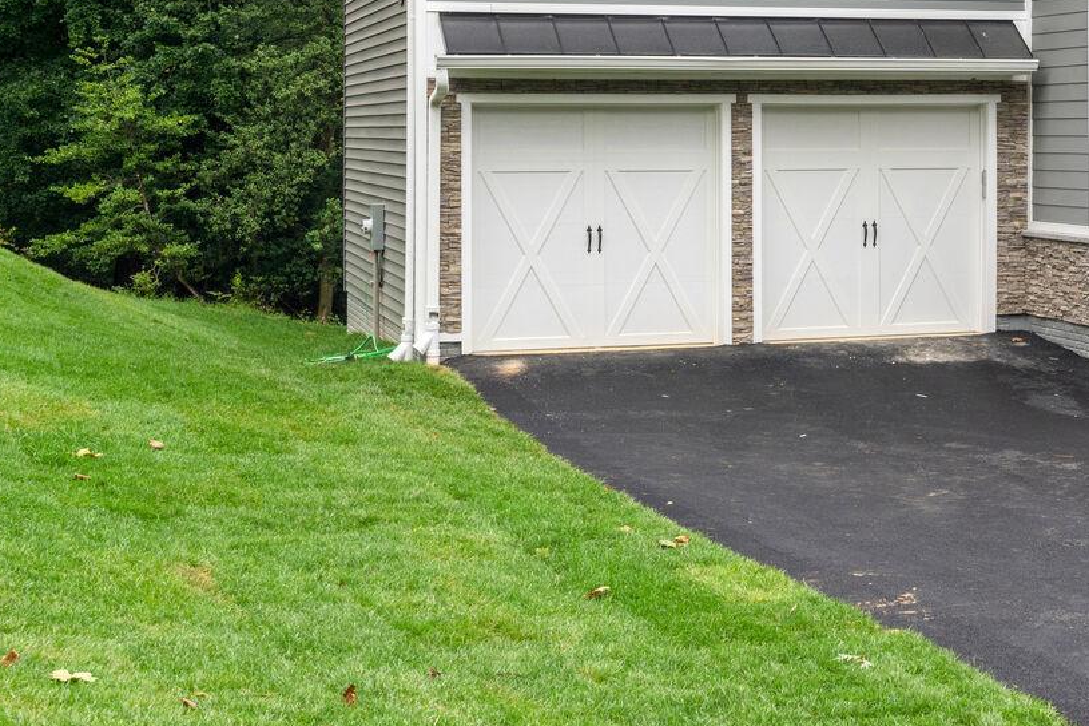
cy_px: 47
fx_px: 2149
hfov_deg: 26.7
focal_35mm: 71
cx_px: 1117
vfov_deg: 18.8
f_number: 8
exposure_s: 1/100
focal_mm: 33.5
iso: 400
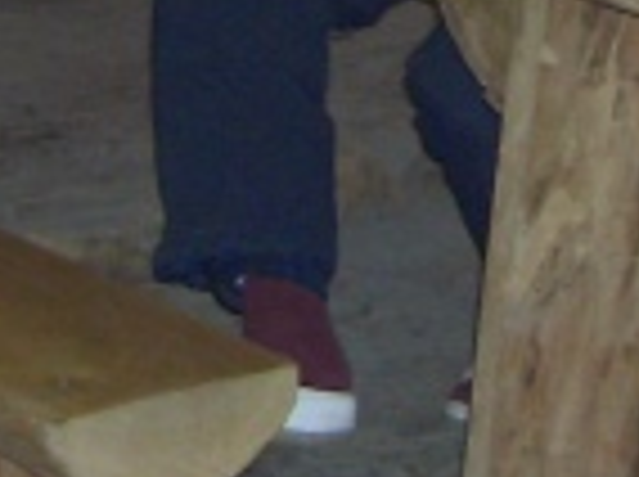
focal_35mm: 220
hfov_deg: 9.0
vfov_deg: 6.6
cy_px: -436
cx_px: 104
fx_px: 4054
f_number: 2.8
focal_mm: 8
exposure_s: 1/60
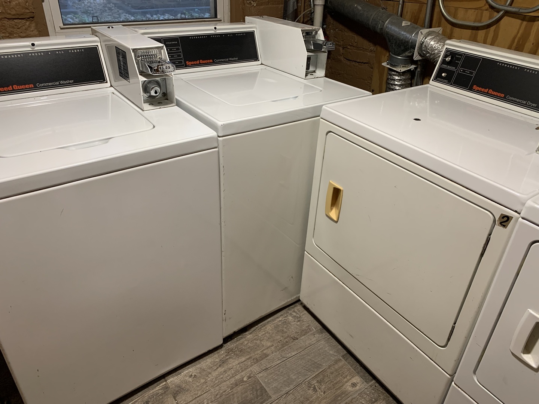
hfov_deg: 67.3
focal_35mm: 26
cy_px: 202
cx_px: 270
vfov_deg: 53.1
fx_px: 405
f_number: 1.8
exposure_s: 1/60
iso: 125
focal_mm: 4.25
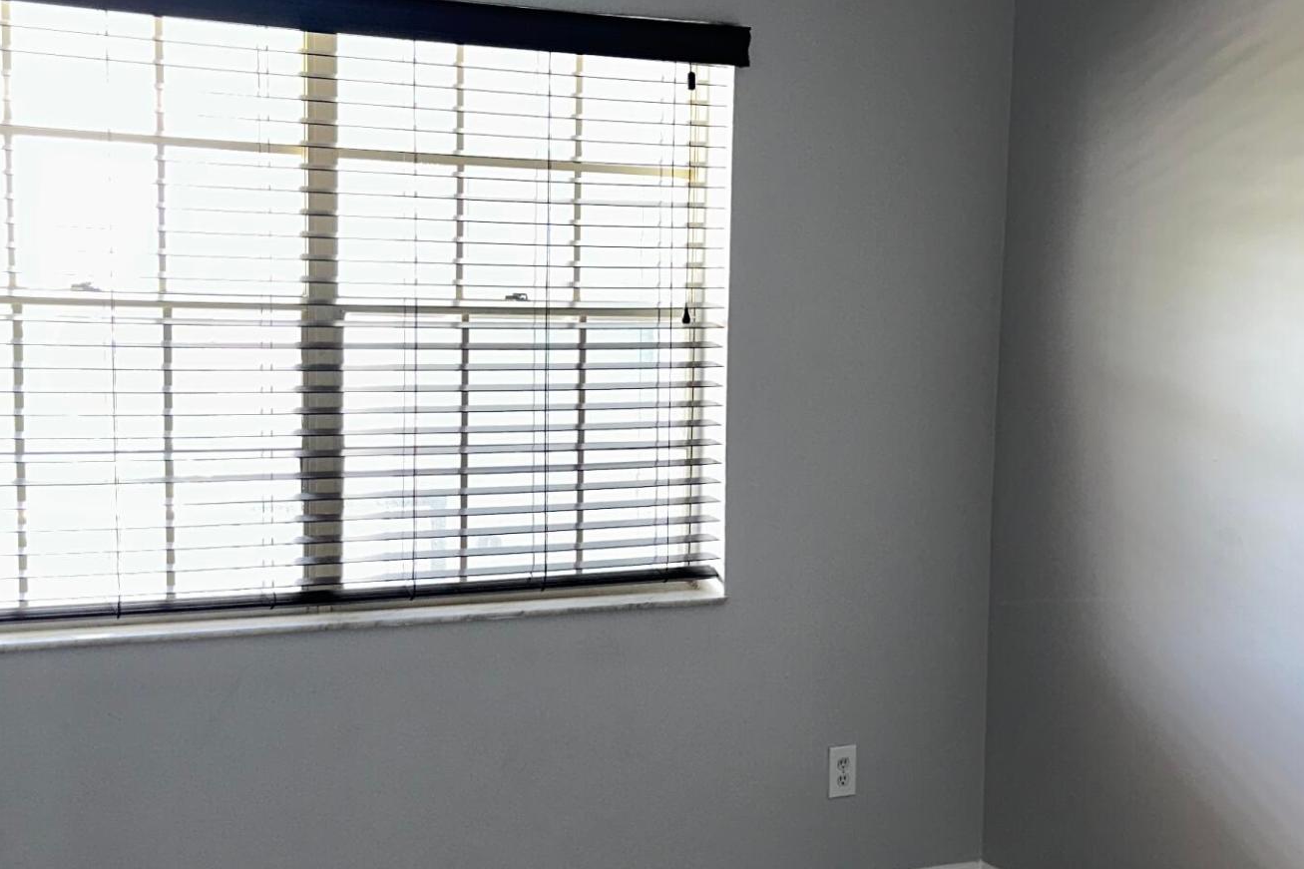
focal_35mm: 55
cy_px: 534
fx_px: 1992
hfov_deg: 36.2
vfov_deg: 24.6
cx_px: 573
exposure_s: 1/30
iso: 80
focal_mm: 6.86
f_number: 1.78
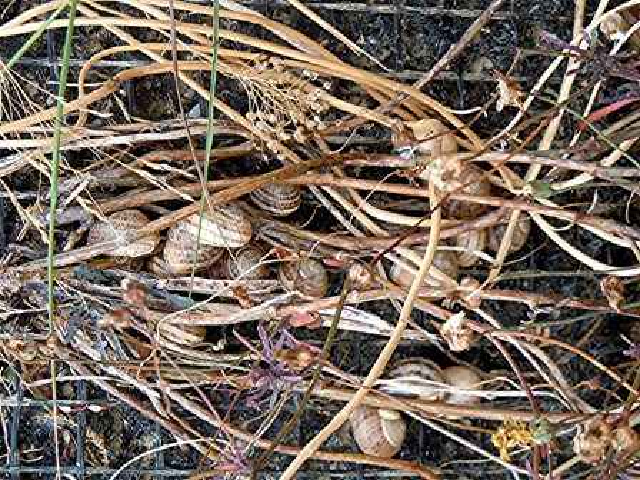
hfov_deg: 17.0
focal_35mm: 116
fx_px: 2145
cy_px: 240
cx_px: 320
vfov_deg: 12.8
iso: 100
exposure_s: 1/125
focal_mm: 20.9
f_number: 4.6
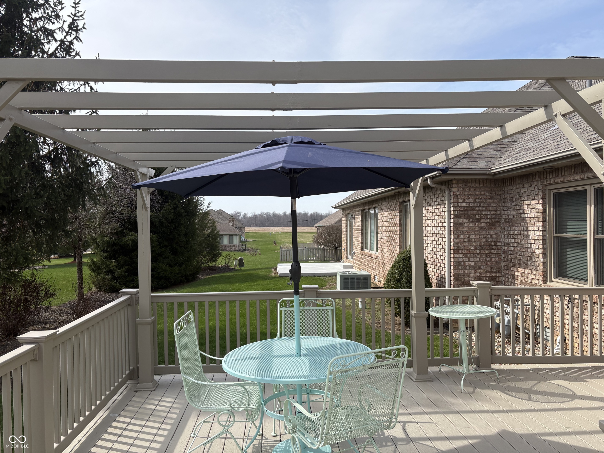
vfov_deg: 53.1
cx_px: 302
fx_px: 454
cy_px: 226
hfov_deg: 67.3
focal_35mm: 26
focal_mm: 5.96
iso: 50
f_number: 1.6
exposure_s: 1/2364
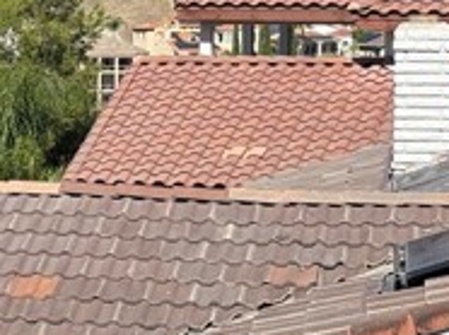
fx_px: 2319
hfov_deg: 10.6
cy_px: 135
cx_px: -273
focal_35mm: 179
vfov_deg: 8.3
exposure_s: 1/2451
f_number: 1.6
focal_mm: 5.96
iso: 40
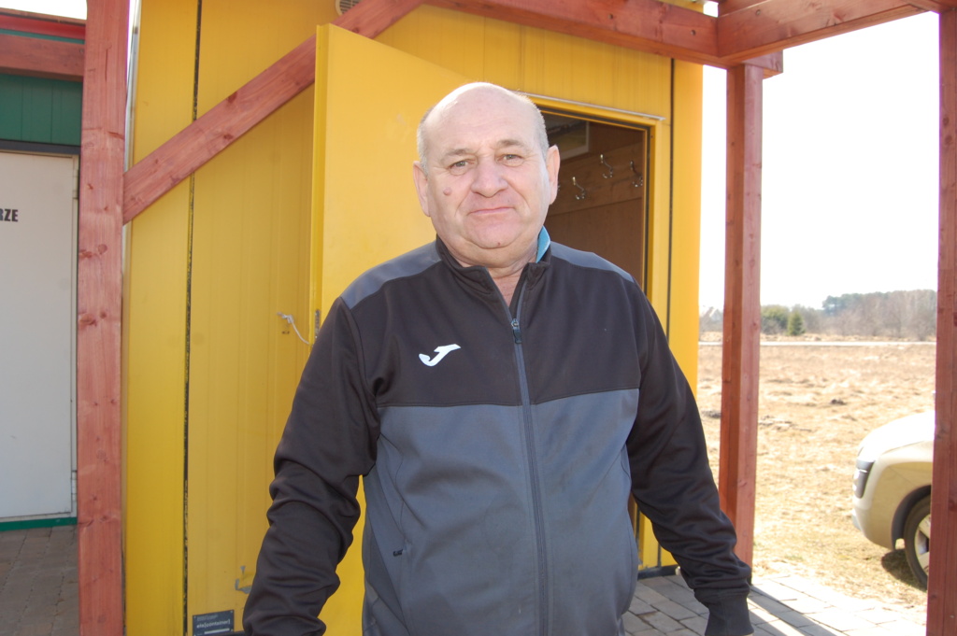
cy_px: 318
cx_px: 478
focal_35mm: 27
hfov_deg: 67.4
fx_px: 717
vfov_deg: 47.9
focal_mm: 18
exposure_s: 1/200
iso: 400
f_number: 7.1
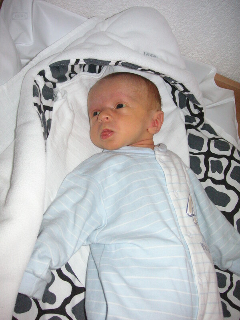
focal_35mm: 37
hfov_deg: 38.7
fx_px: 342
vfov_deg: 50.1
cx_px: 120
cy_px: 160
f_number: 2.8
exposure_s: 1/45
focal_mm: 6.1
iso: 160
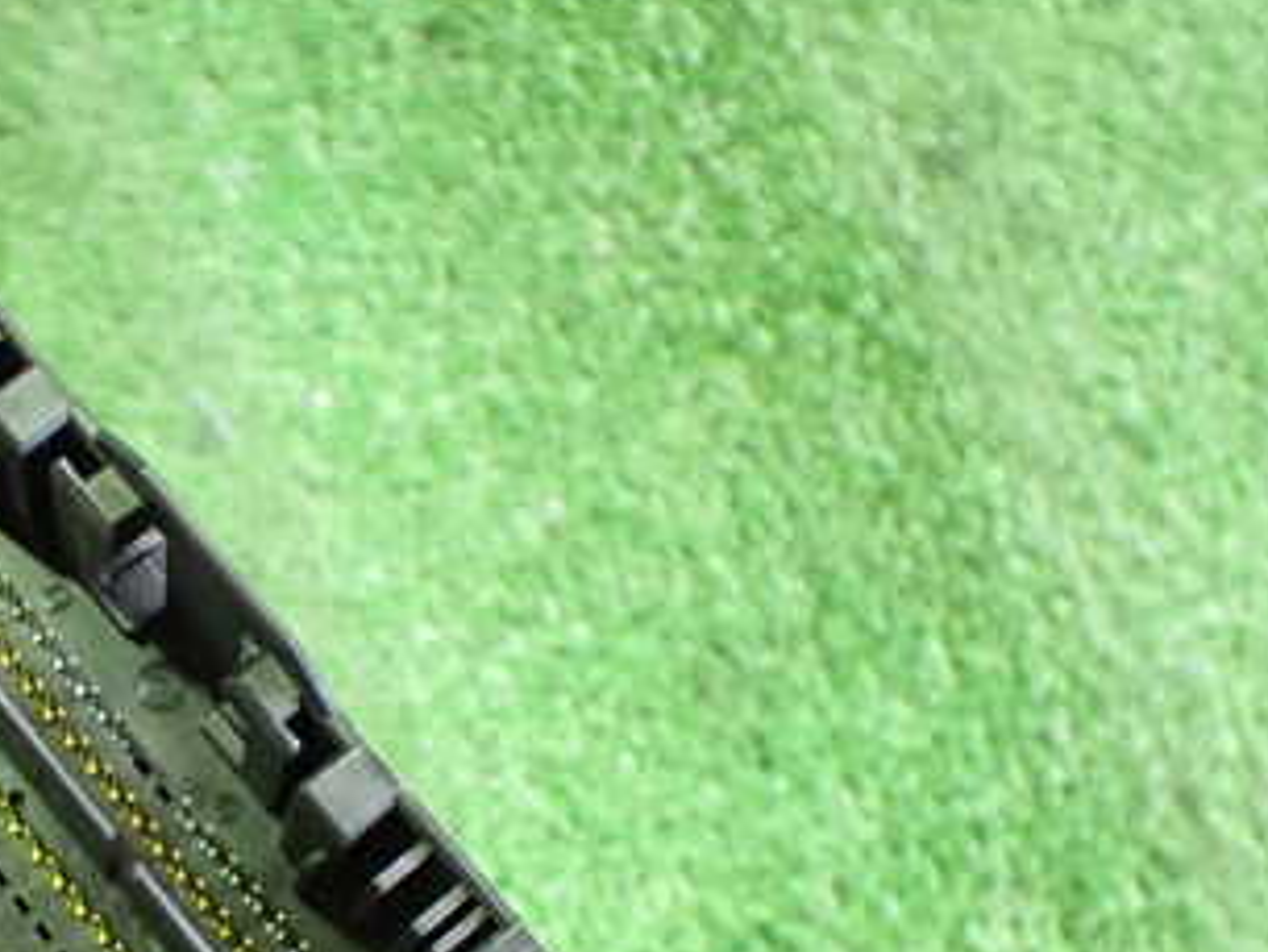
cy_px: 811
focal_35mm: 59
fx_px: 2162
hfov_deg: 31.3
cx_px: 150
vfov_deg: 24.3
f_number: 2.3
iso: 800
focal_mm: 5.4
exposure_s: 1/30
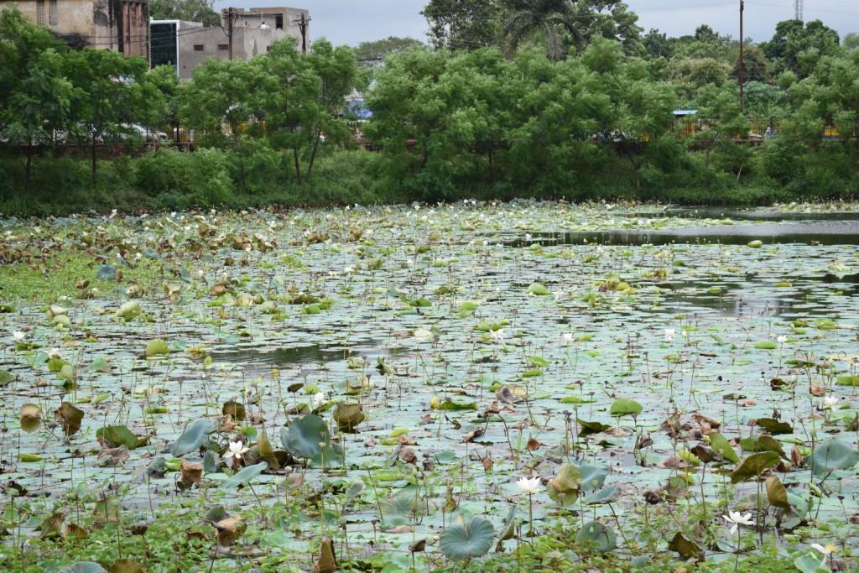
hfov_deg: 24.6
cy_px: 286
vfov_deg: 16.6
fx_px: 1969
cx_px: 430
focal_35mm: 82
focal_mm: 55
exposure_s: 1/160
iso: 100
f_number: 6.3
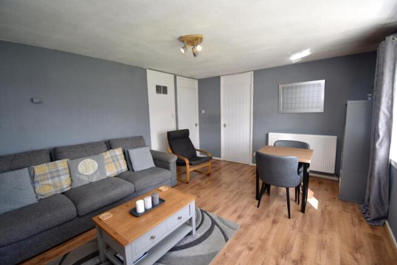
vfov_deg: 77.4
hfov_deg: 100.4
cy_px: 132
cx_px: 198
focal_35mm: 15
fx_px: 165
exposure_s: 1/30
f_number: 4.5
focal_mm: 10
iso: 100
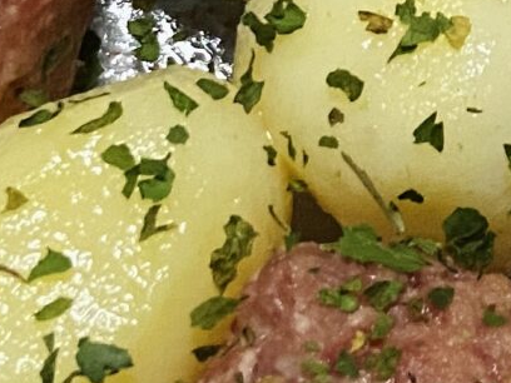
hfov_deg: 11.8
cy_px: -285
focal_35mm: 163
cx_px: 643
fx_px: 2406
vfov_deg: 8.8
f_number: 1.8
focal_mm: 4.25
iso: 400
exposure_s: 1/50
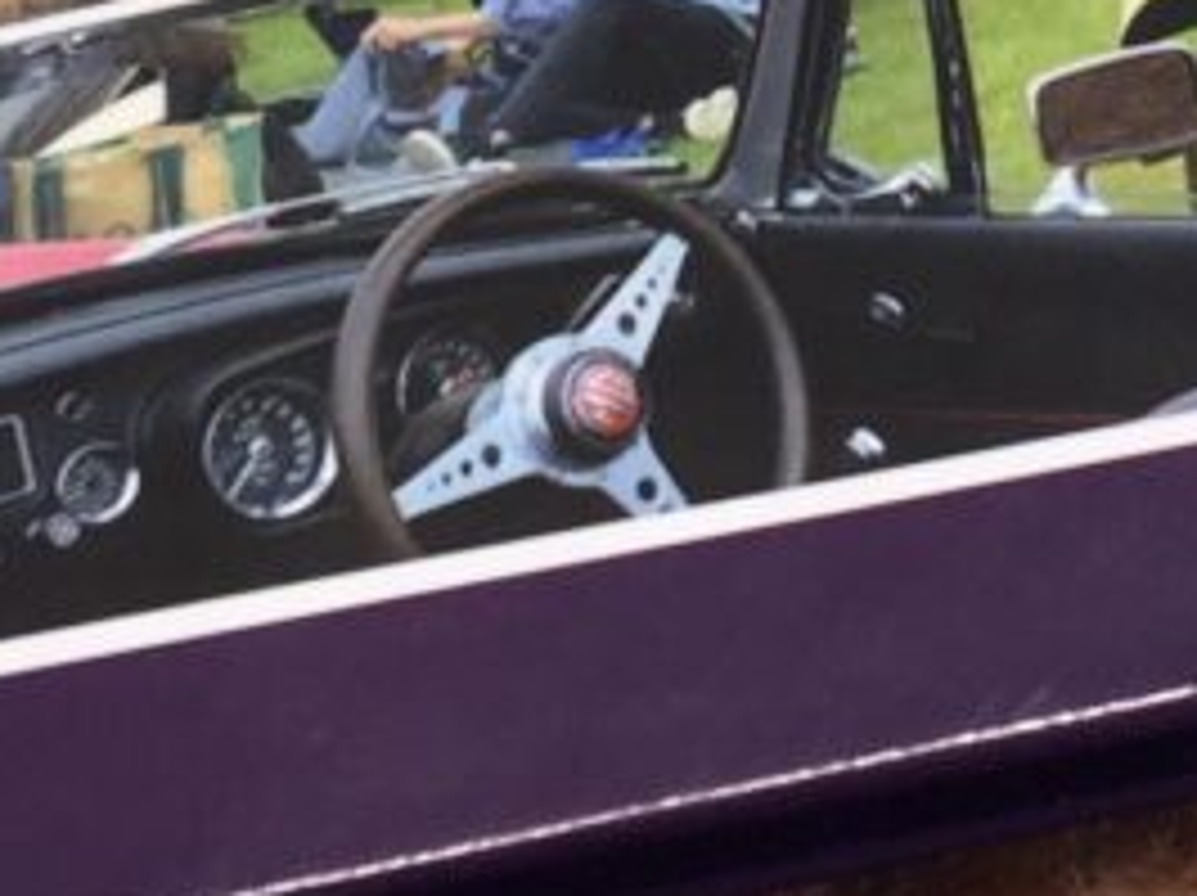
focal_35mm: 131
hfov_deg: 14.7
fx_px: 4526
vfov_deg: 10.9
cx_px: 1328
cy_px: -369
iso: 40
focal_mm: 4.15
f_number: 2.2
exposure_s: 1/50
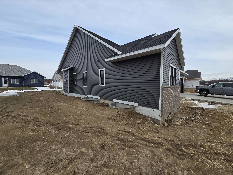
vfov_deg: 89.9
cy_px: 88
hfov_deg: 106.2
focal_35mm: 13
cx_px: 116
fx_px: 88
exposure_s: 1/2000
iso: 64
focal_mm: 2.2
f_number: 2.2
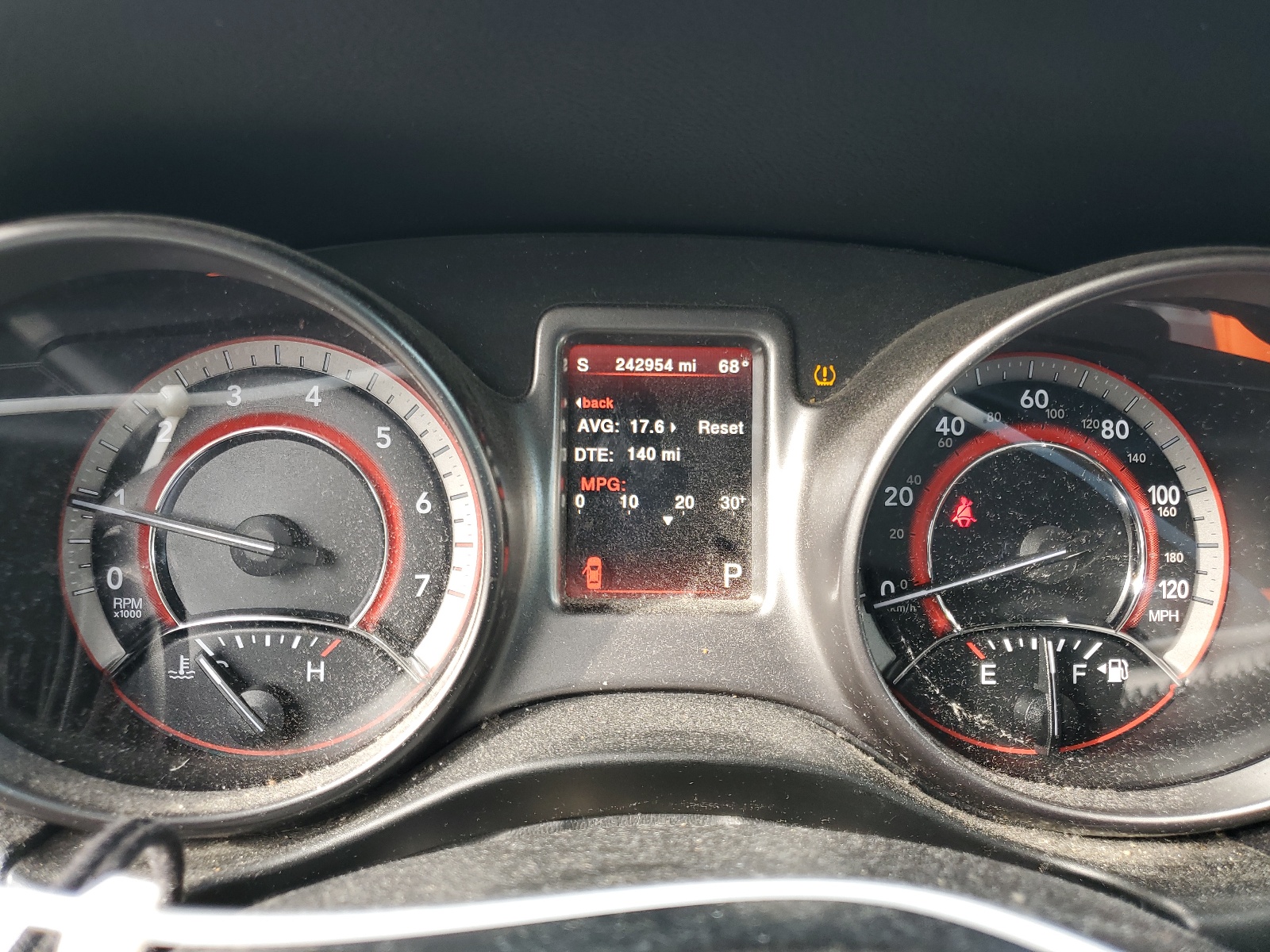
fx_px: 954
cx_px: 635
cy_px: 476
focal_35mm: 26
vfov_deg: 53.1
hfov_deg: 67.3
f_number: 1.5
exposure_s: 1/60.2
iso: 54
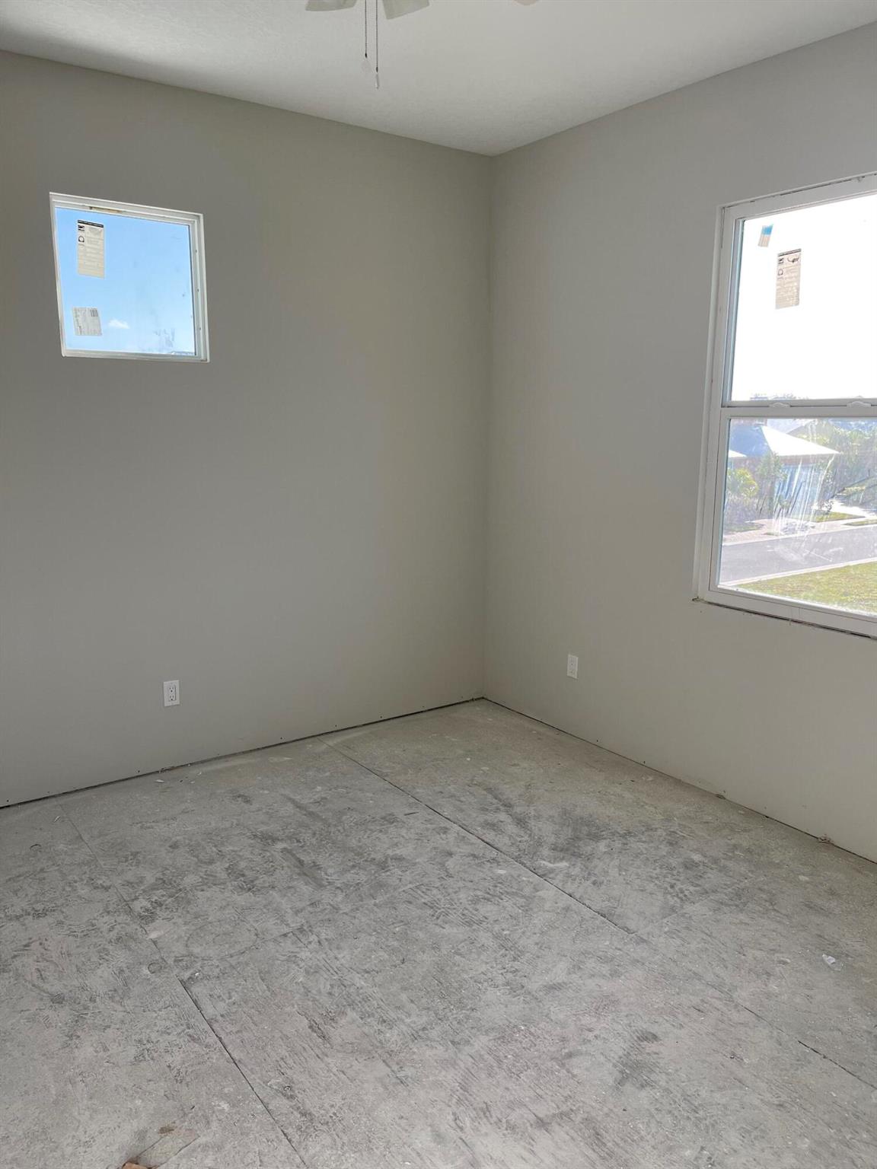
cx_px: 438
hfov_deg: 53.1
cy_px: 584
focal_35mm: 26
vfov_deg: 67.3
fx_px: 878
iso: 32
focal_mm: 5.1
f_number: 1.6
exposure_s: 1/415
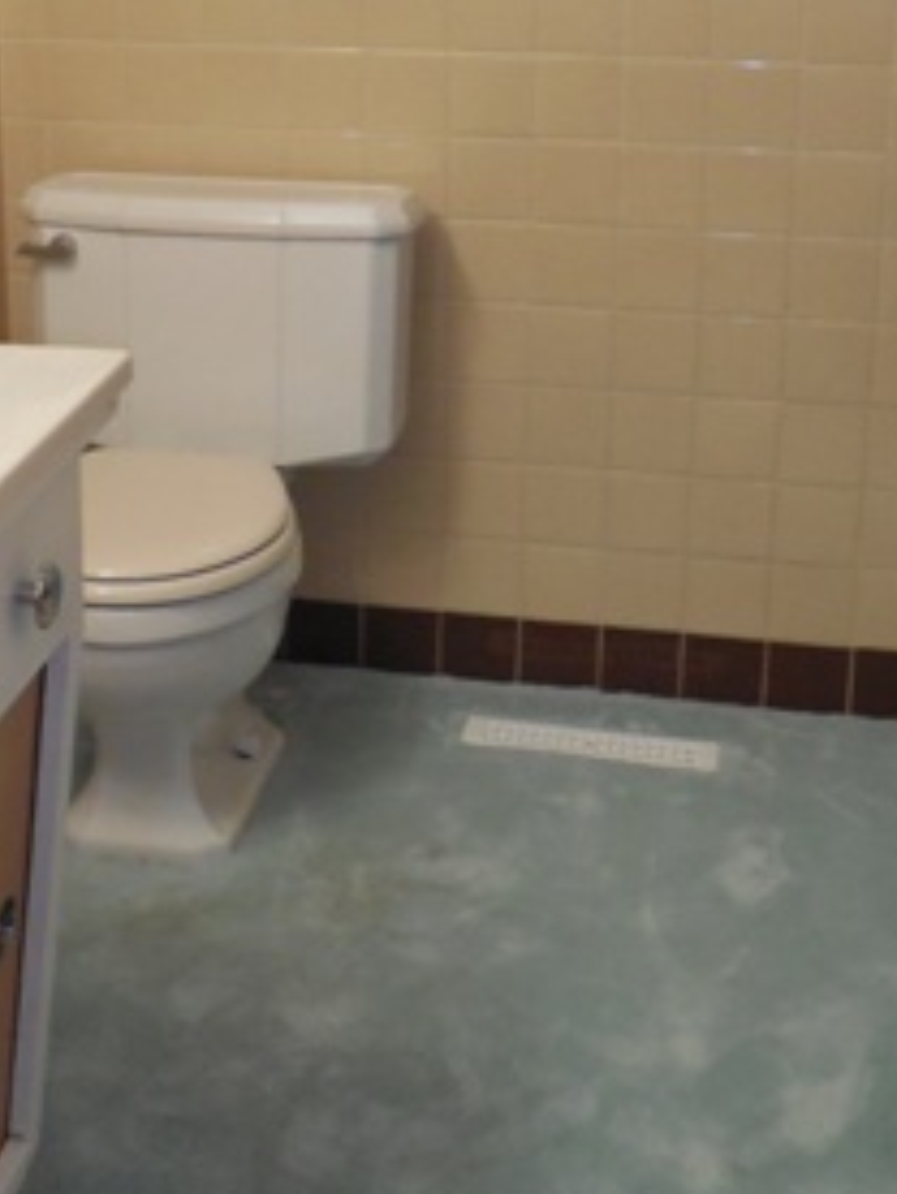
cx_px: 203
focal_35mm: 60
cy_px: 259
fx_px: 2071
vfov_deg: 31.4
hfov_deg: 24.1
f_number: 3.5
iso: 400
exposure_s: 1/30
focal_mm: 4.6
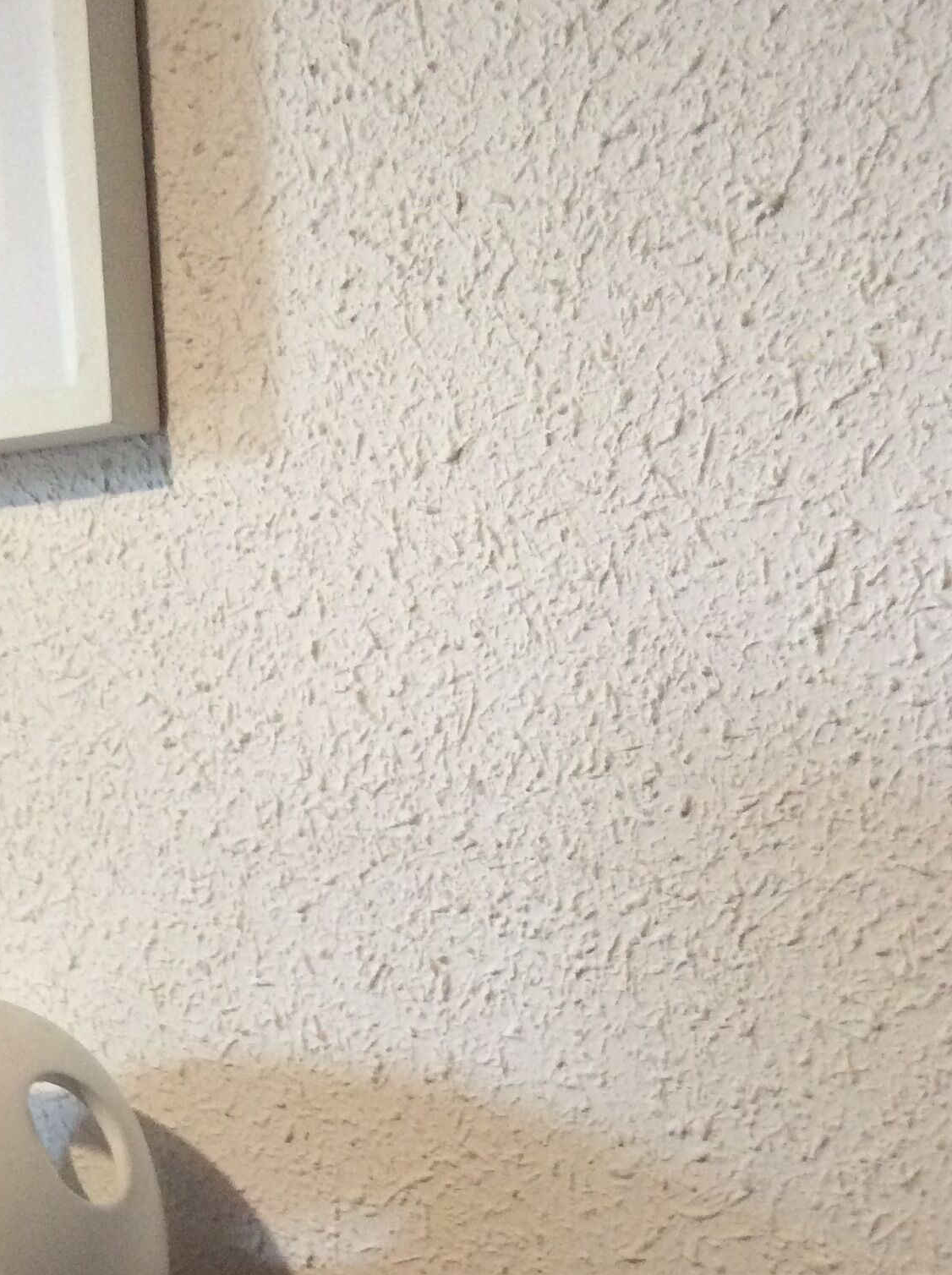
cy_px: 890
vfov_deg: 34.5
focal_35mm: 55
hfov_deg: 26.3
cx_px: 296
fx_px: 2023
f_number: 2.4
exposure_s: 1/25
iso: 250
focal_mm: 3.3
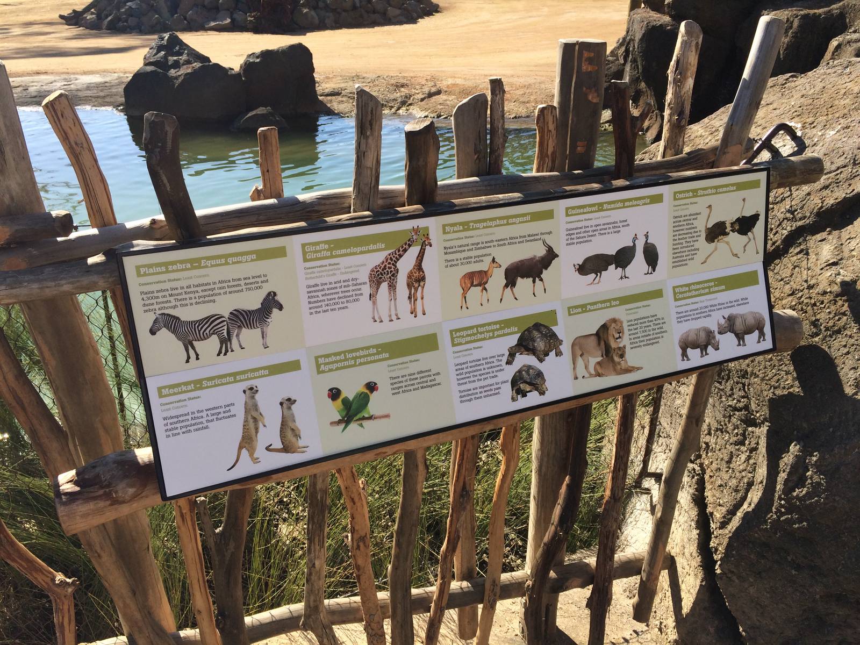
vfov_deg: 48.2
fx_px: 720
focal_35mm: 29
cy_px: 322
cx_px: 430
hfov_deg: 61.7
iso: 32
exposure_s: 1/1080
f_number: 2.2
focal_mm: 4.15
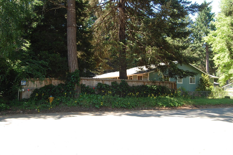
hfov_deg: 67.4
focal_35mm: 27
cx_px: 116
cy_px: 78
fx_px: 175
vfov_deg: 47.8
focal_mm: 18
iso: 250
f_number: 5.6
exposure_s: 1/125
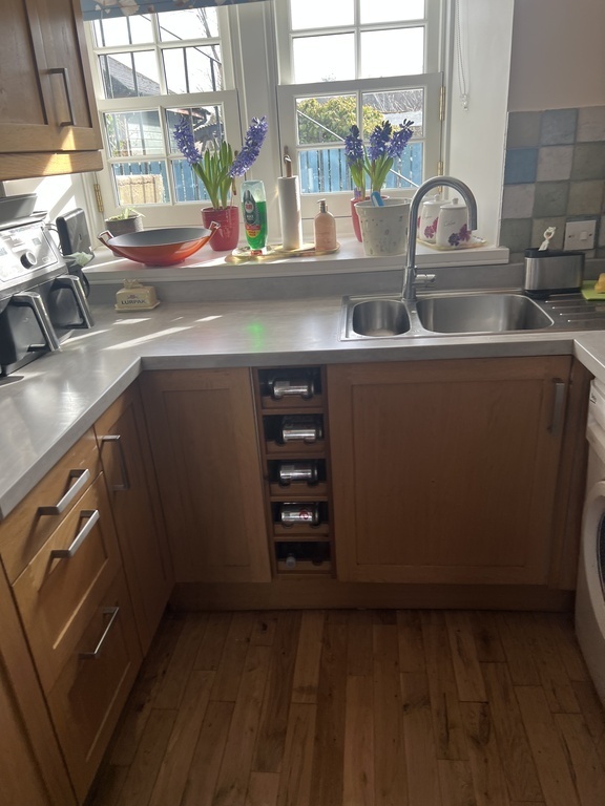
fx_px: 606
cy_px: 403
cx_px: 302
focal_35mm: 26
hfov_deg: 53.1
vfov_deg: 67.3
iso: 32
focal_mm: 5.7
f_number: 1.5
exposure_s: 1/133
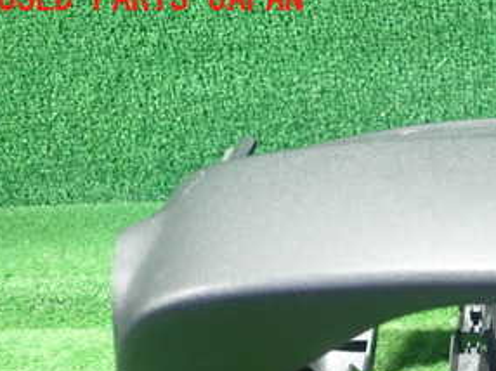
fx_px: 902
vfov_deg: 22.4
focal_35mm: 63
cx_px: 508
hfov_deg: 28.6
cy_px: 368
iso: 800
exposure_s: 1/80
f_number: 2.3
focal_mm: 5.5
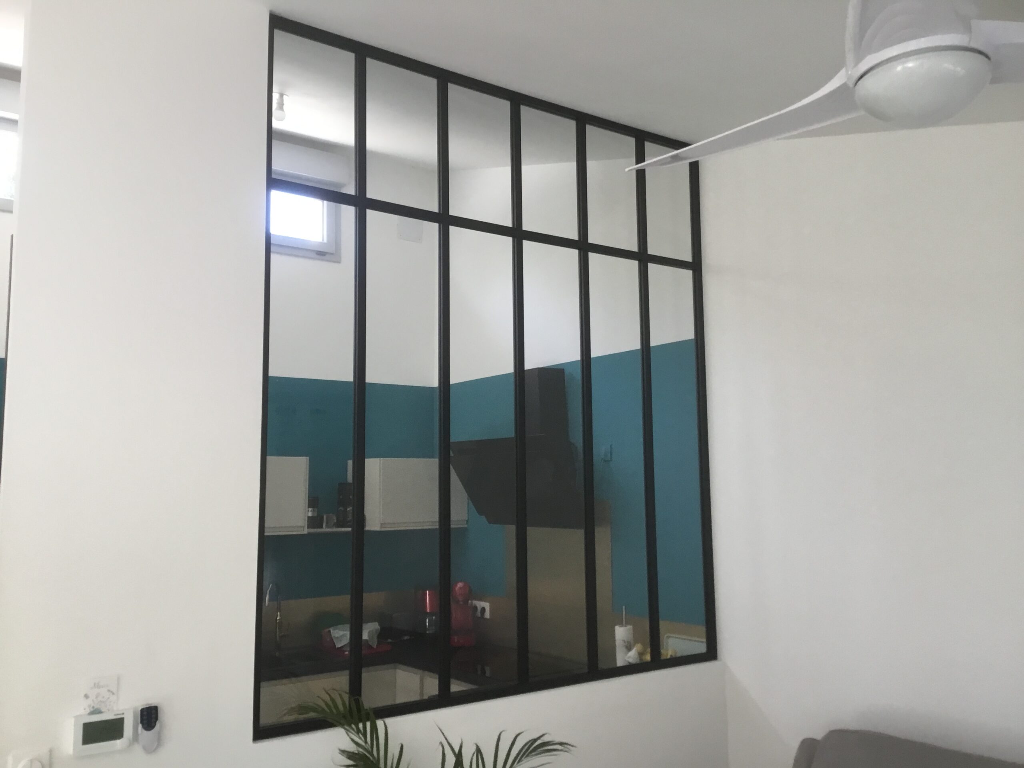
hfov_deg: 58.4
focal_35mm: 31
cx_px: 512
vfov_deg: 45.4
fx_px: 917
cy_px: 384
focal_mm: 3.3
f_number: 2.4
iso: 40
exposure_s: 1/33
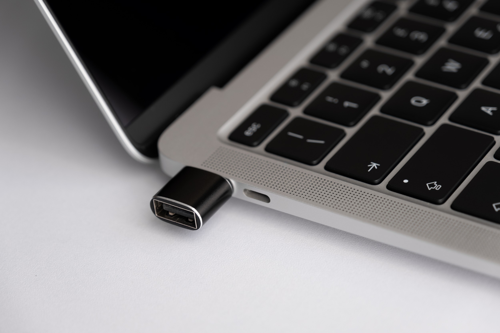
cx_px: 250
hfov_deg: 17.1
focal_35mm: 120
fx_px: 1667
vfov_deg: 11.4
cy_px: 166
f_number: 4
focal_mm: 80
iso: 100
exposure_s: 1/50
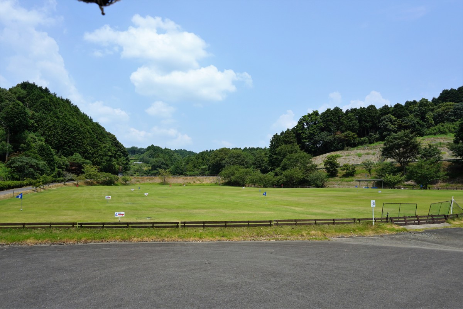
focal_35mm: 24
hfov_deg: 73.7
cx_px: 232
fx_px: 309
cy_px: 154
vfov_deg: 53.1
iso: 100
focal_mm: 16
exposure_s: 1/200
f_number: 11
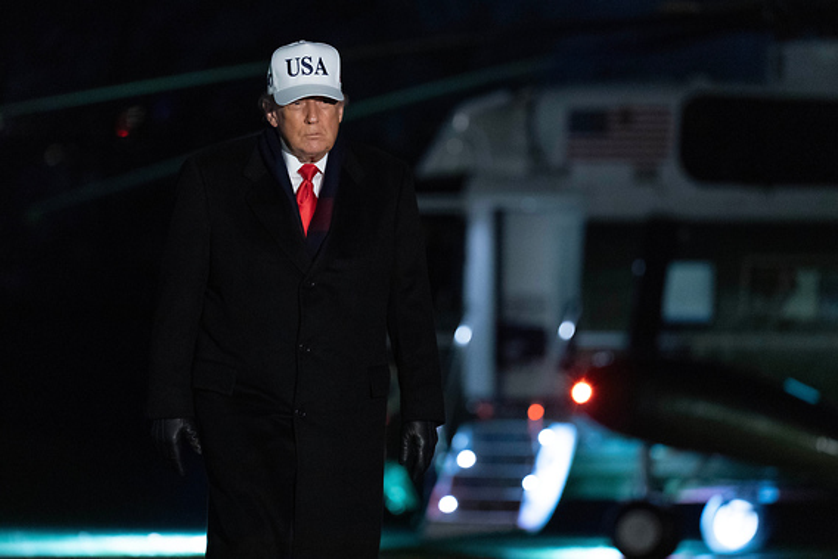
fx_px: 4447
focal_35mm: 191
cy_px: 280
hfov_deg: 10.8
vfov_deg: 7.2
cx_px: 419
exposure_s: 1/200
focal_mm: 191
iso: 10000
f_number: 3.2
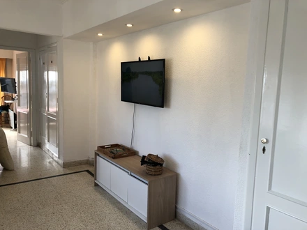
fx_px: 248
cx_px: 154
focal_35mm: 28
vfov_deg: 49.7
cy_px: 115
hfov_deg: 63.4
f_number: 1.8
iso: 32
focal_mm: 3.99
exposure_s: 1/120
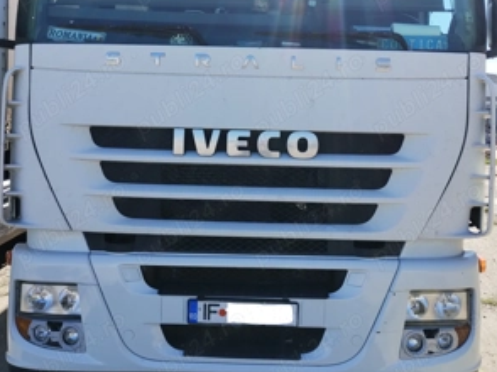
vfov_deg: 37.2
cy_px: 122
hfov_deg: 49.0
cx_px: 248
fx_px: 545
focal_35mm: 38
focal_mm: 4.27
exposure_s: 1/604
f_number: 1.8
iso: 100
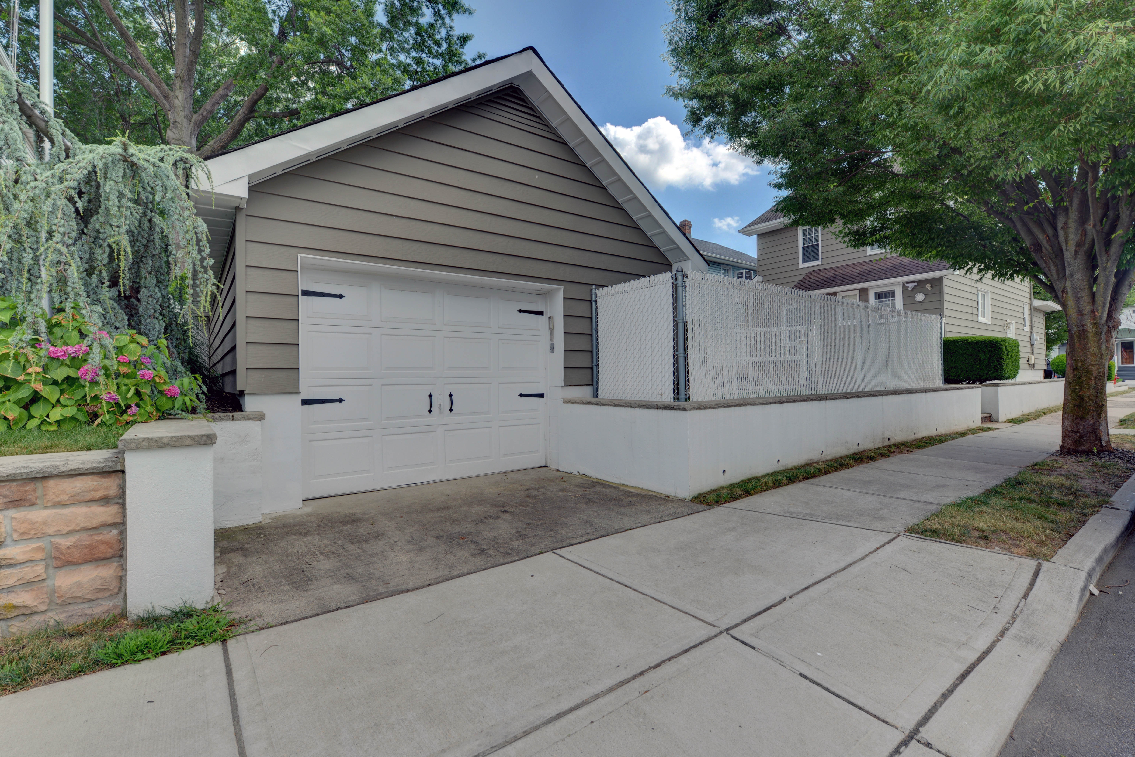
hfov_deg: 96.7
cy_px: 378
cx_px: 568
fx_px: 505
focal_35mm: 16
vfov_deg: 73.8
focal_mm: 16
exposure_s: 1/250
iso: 200
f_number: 8
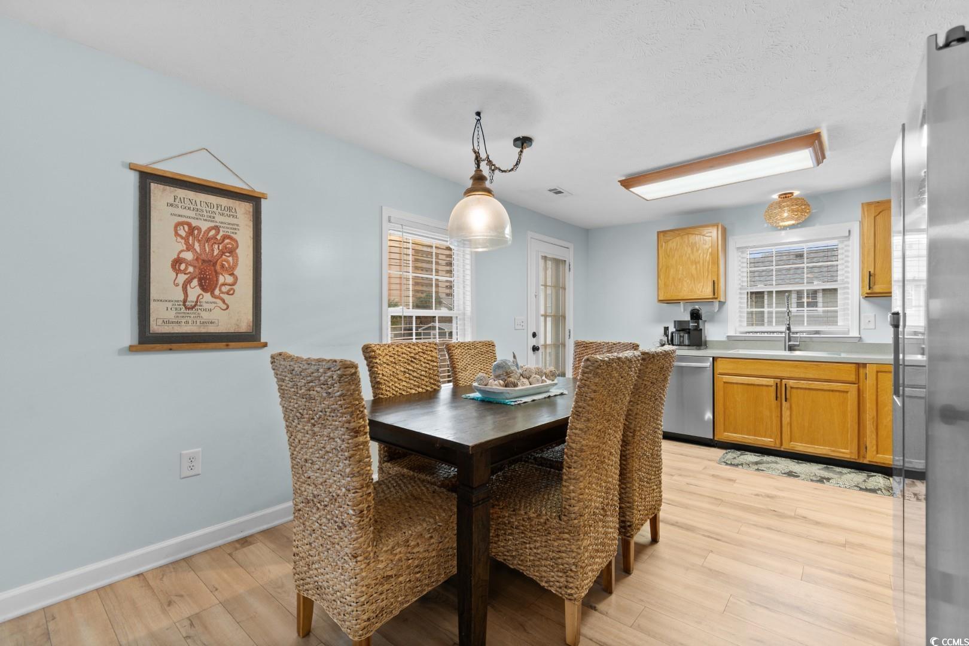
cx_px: 484
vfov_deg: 77.3
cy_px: 323
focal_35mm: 15
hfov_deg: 100.4
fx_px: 404
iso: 100
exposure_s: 1/2
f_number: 4.5
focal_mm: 10
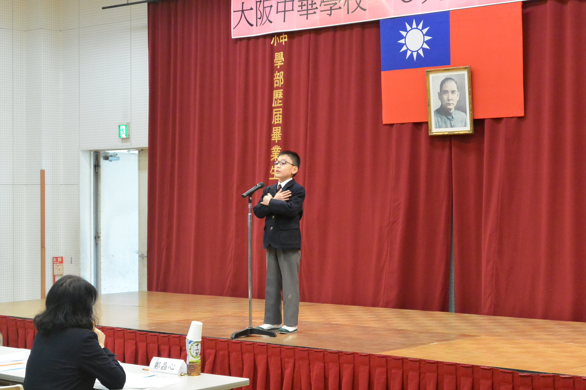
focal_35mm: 74
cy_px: 195
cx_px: 293
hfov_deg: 27.3
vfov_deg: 18.4
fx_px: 1204
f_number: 5.6
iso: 1250
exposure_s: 1/60
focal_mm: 27.5
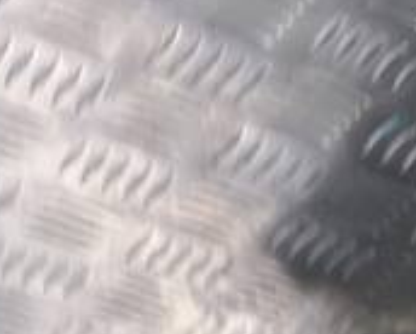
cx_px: 1127
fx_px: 1787
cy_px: 257
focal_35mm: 145
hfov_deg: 10.5
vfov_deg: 10.6
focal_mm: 4.6
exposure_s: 1/50
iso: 80
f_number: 1.8
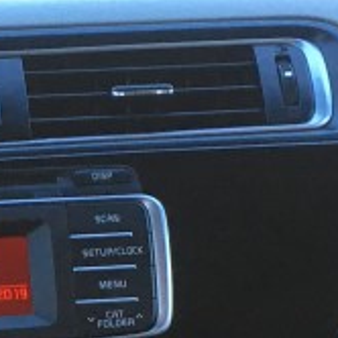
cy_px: 438
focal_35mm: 158
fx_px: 1745
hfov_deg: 10.8
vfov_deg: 10.8
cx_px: -96
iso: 25
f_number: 2.2
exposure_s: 1/30
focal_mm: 4.15
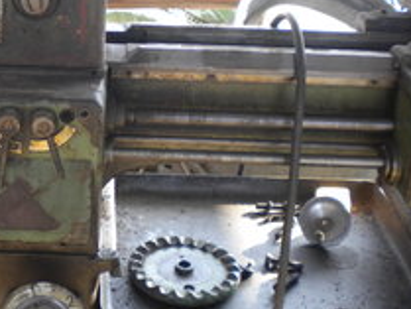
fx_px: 796
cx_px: 39
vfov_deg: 21.9
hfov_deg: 27.9
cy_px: 102
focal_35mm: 67
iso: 194
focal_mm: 6.3
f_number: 3.1
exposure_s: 1/63
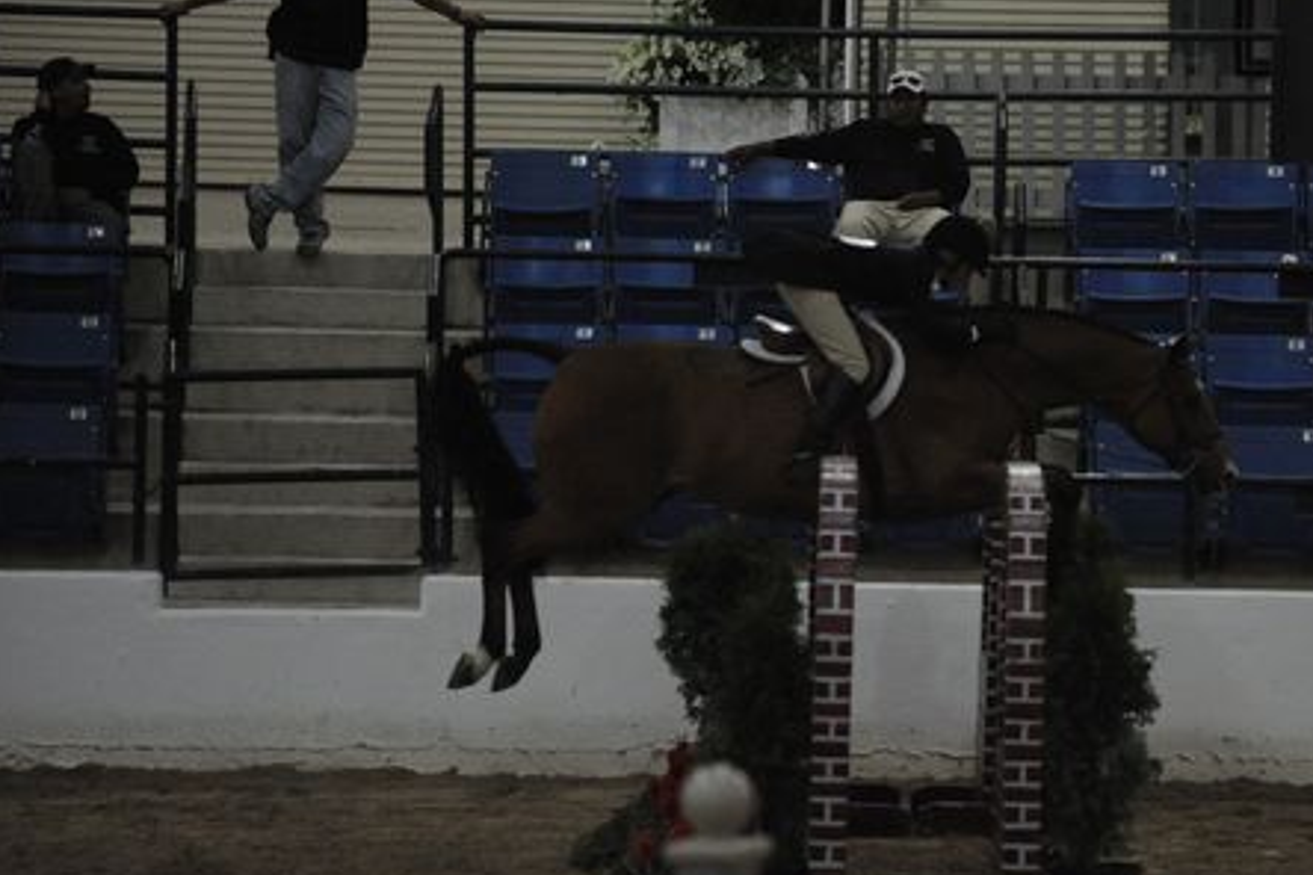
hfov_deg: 7.1
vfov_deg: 4.8
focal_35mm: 288
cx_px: 934
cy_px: 458
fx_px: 10503
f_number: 2.8
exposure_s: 1/1000
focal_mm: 200
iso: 6400
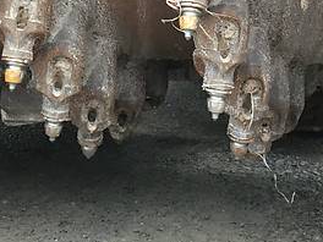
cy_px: -48
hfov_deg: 22.2
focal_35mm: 88
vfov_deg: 16.1
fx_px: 821
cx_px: 117
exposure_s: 1/33
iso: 50
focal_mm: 4.2
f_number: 2.2
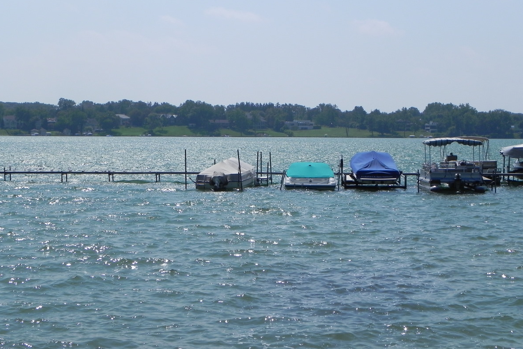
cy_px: 174
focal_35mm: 79
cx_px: 261
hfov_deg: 25.7
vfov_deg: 17.3
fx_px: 1148
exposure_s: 1/987
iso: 160
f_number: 8
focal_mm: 13.4
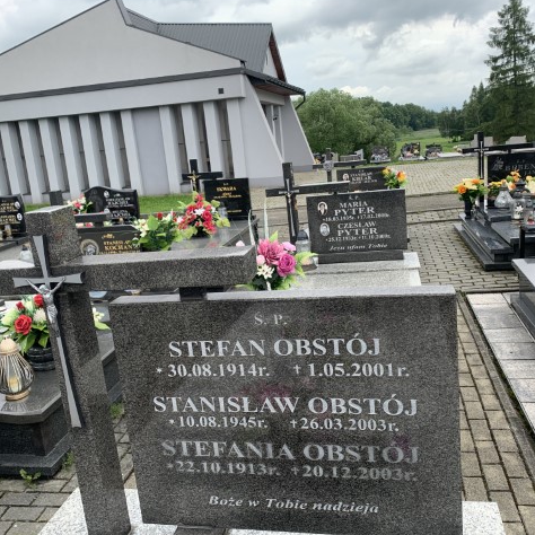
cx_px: 284
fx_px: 542
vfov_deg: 52.5
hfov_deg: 52.5
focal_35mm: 31
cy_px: 265
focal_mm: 4.25
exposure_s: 1/887
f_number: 1.8
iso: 25
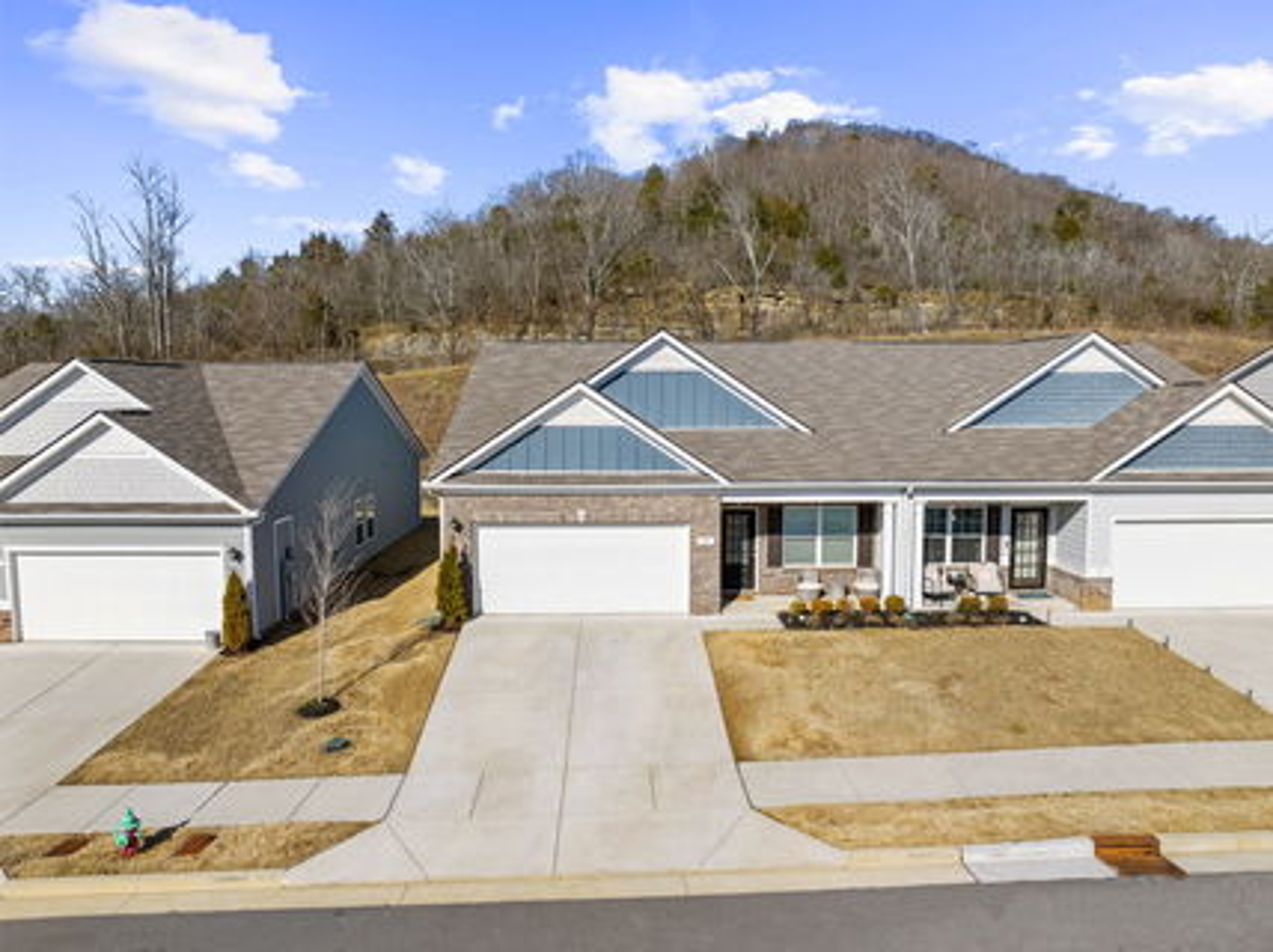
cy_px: 476
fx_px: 882
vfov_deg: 56.7
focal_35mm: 24
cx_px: 636
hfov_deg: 71.7
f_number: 2.8
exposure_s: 1/2500
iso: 100
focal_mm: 12.29
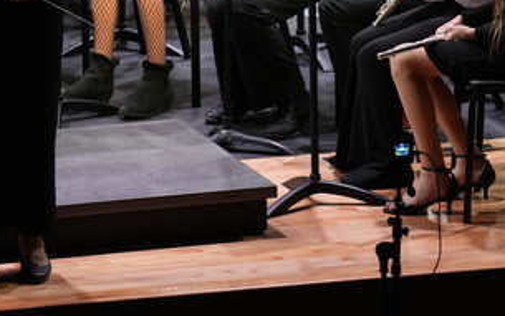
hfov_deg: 4.6
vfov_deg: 2.9
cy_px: -188
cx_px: -35
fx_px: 6229
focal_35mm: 452
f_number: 5.6
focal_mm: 132.1
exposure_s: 1/60
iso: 3200
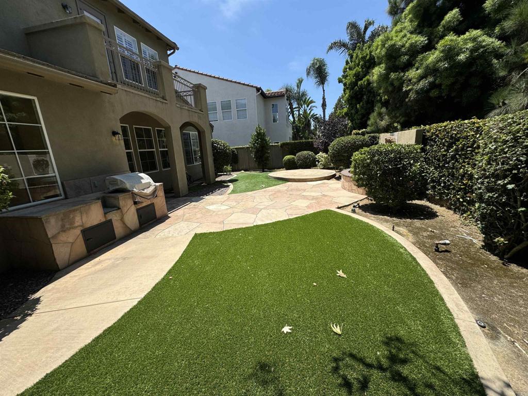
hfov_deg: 102.1
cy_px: 198
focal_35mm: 14
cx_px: 264
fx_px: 214
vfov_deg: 85.7
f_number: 2.2
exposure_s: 1/1880
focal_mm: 2.22
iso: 50
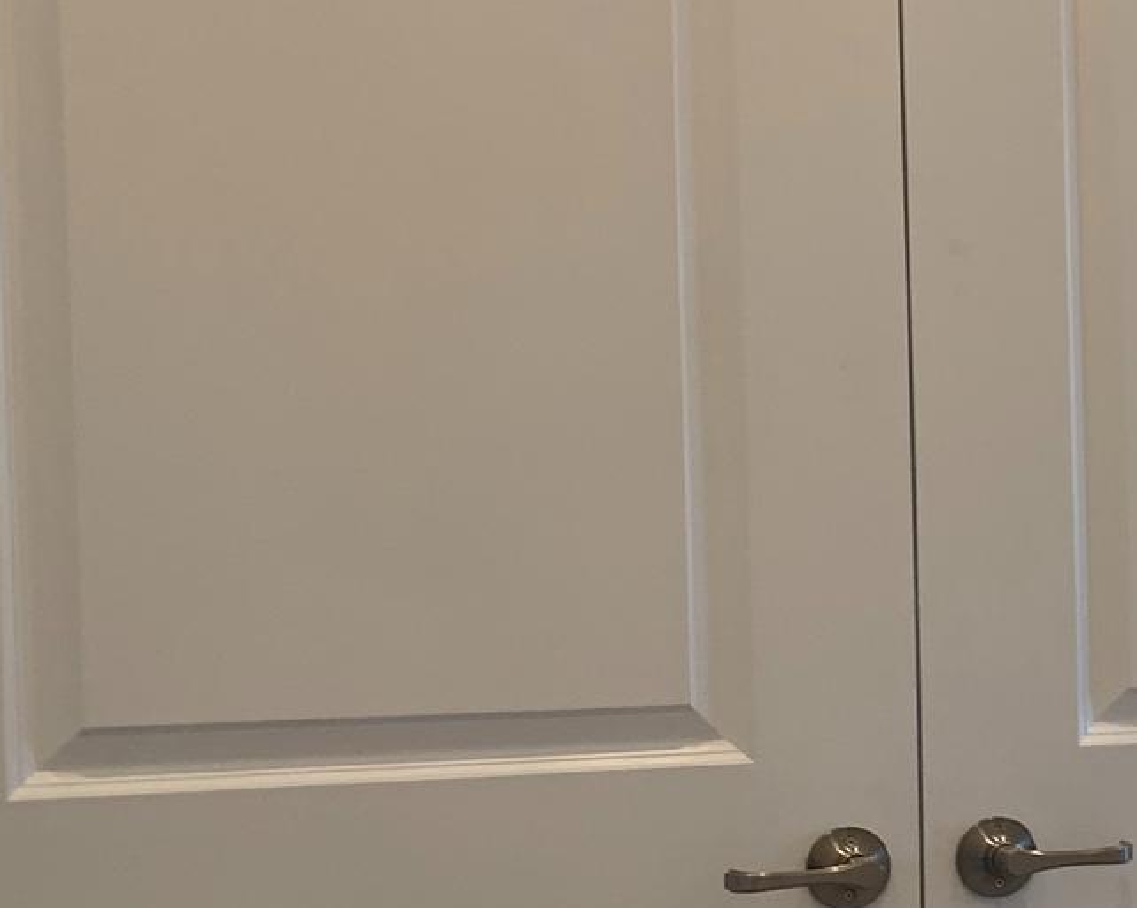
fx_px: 2724
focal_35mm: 81
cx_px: 1544
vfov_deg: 18.8
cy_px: 678
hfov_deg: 21.0
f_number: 1.8
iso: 64
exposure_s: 1/60
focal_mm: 4.25
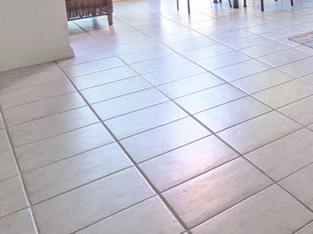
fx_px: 407
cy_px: -41
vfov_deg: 28.4
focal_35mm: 45
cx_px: 478
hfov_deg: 27.5
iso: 336
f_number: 2.2
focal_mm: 1.83
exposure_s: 1/40
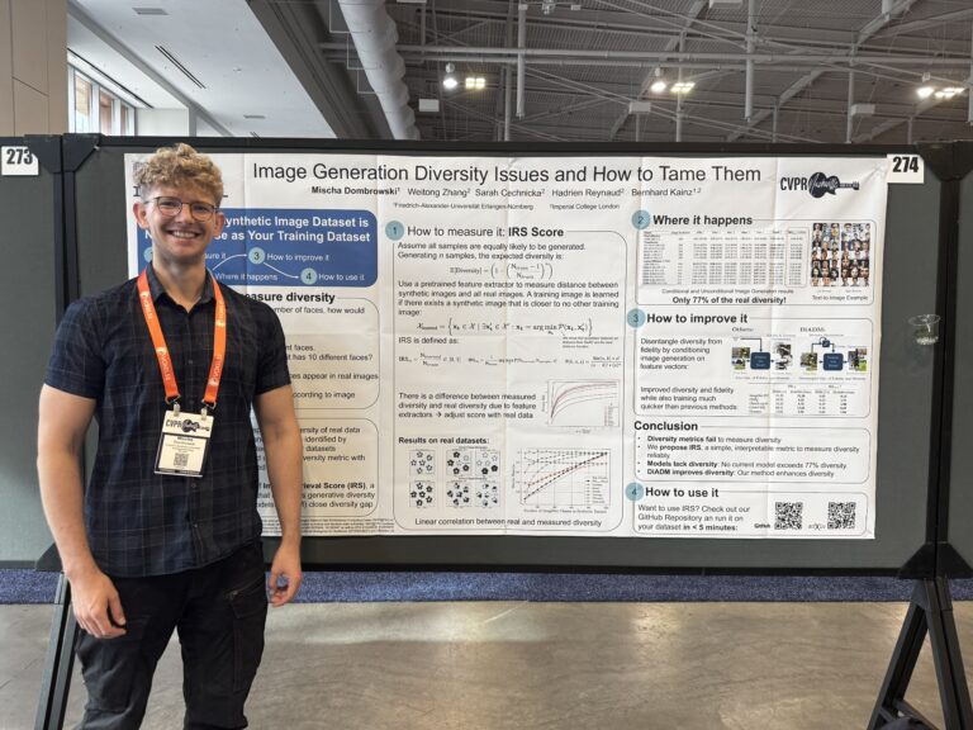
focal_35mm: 24
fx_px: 675
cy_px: 365
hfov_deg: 71.6
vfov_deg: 56.8
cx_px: 486
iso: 200
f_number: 1.78
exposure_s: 1/120
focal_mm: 6.76
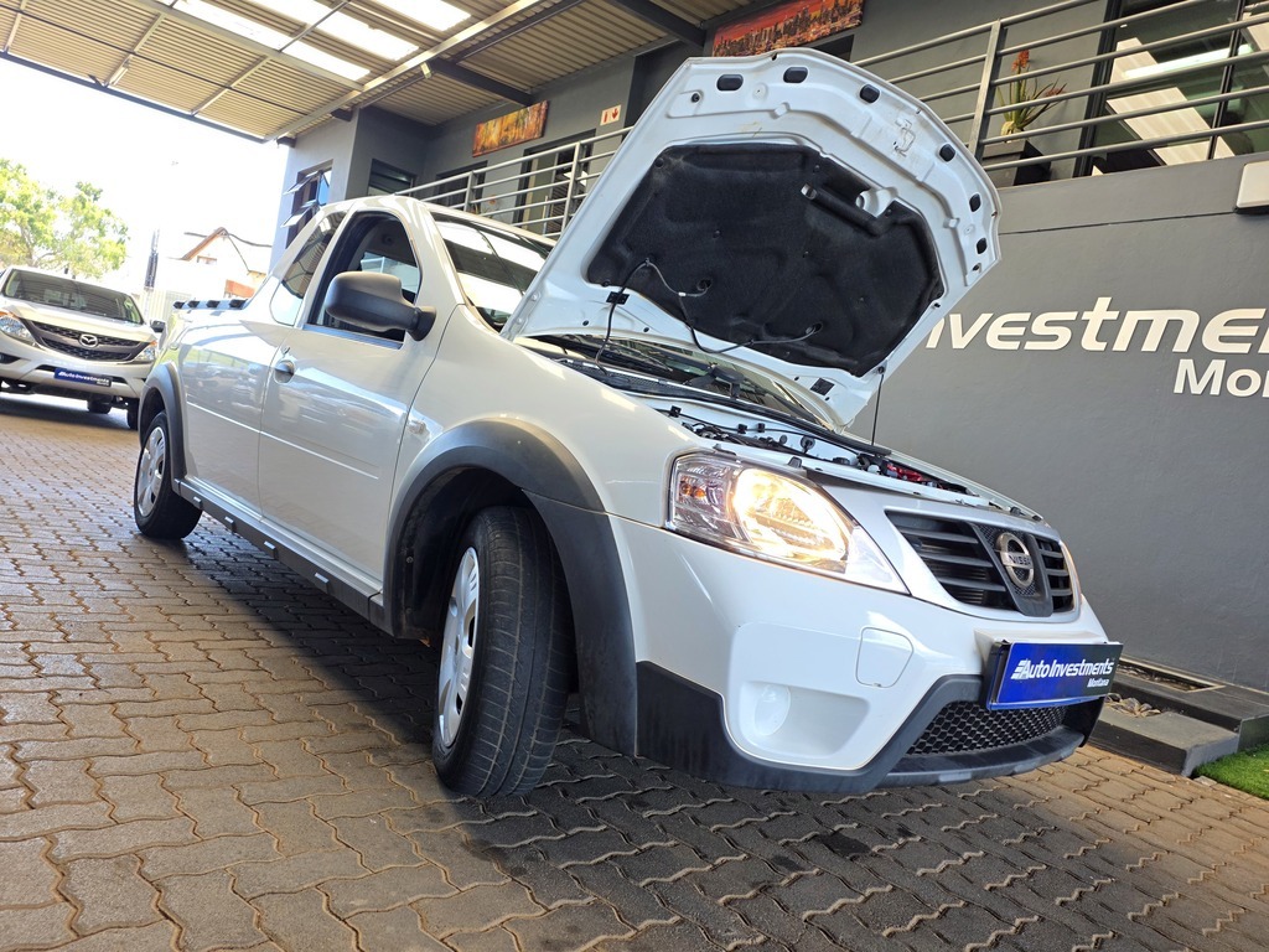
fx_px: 843
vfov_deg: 58.9
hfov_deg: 73.9
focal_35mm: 23
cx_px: 634
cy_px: 476
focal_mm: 6.25
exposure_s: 1/180
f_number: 1.7
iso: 100
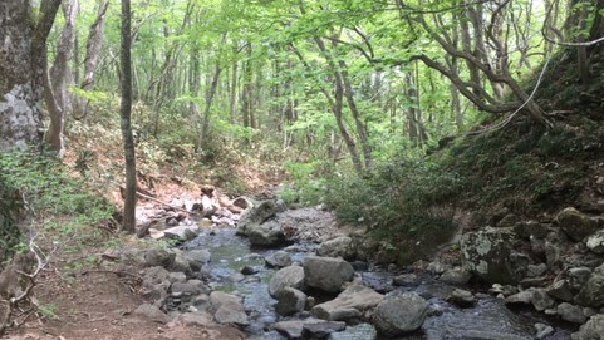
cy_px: 213
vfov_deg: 28.3
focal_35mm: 42
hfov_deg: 48.3
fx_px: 673
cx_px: 279
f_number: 2.2
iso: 25
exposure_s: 1/120
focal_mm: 4.15
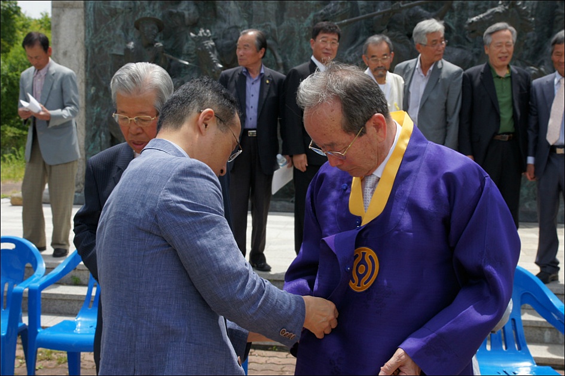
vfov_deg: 29.8
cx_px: 282
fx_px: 706
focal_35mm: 45
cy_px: 188
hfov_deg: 43.6
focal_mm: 30
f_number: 8
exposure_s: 1/320
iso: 200
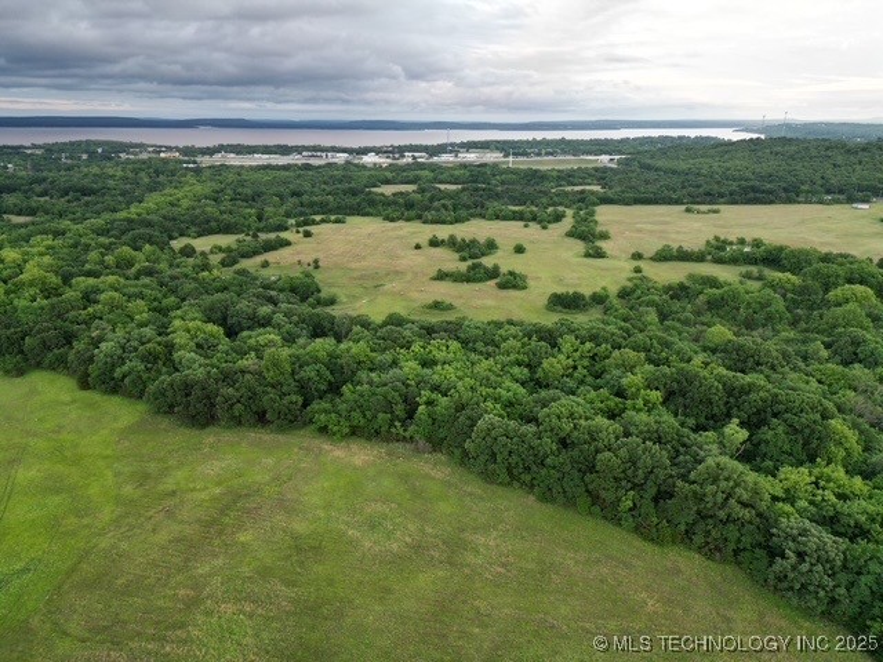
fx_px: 612
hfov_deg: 71.6
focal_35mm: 24
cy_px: 331
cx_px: 442
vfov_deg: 56.8
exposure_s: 1/320
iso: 100
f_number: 1.7
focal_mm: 6.72
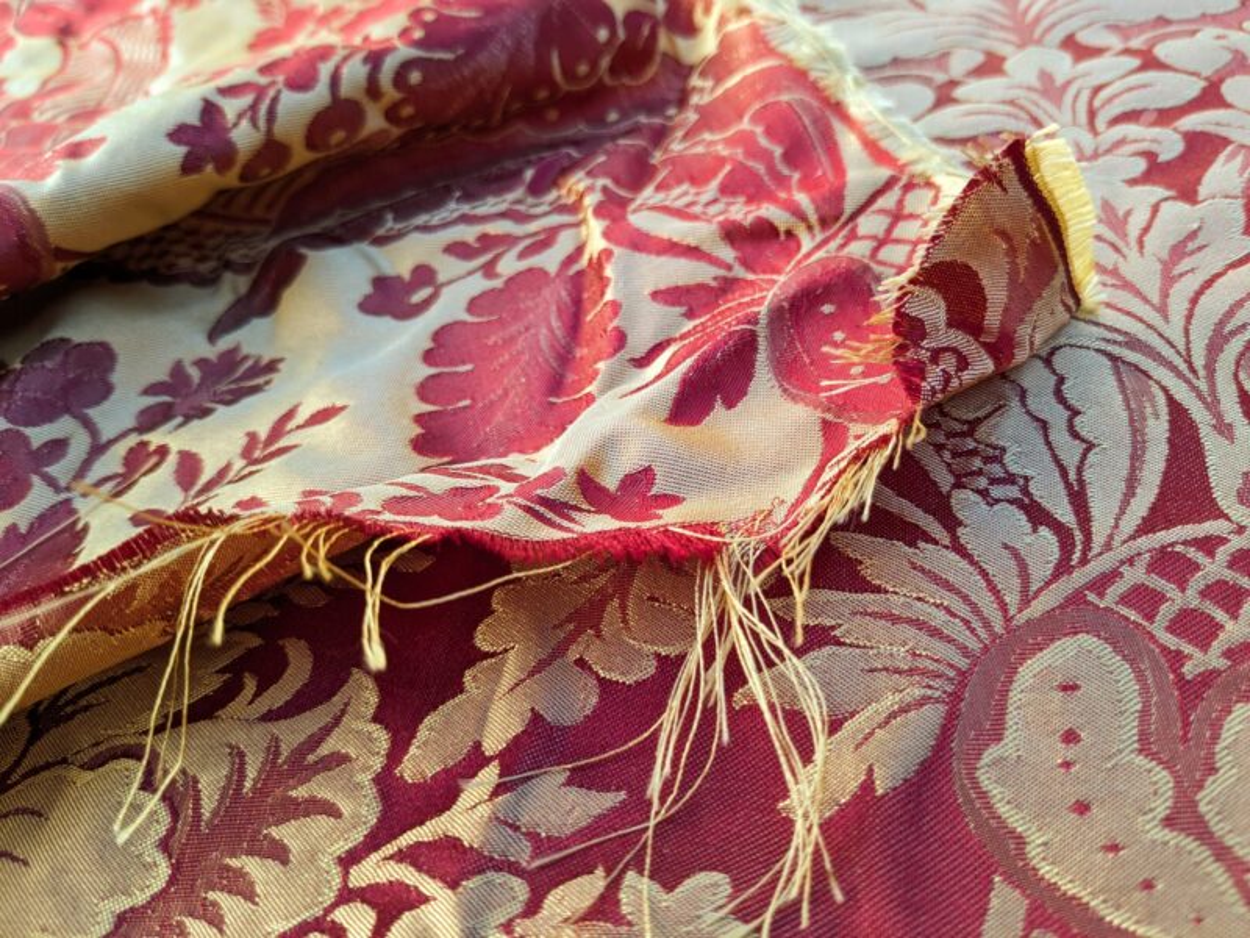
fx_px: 975
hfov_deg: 65.3
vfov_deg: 51.4
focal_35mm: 27
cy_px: 469
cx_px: 625
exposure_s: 1/179
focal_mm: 4.38
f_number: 1.73
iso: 52
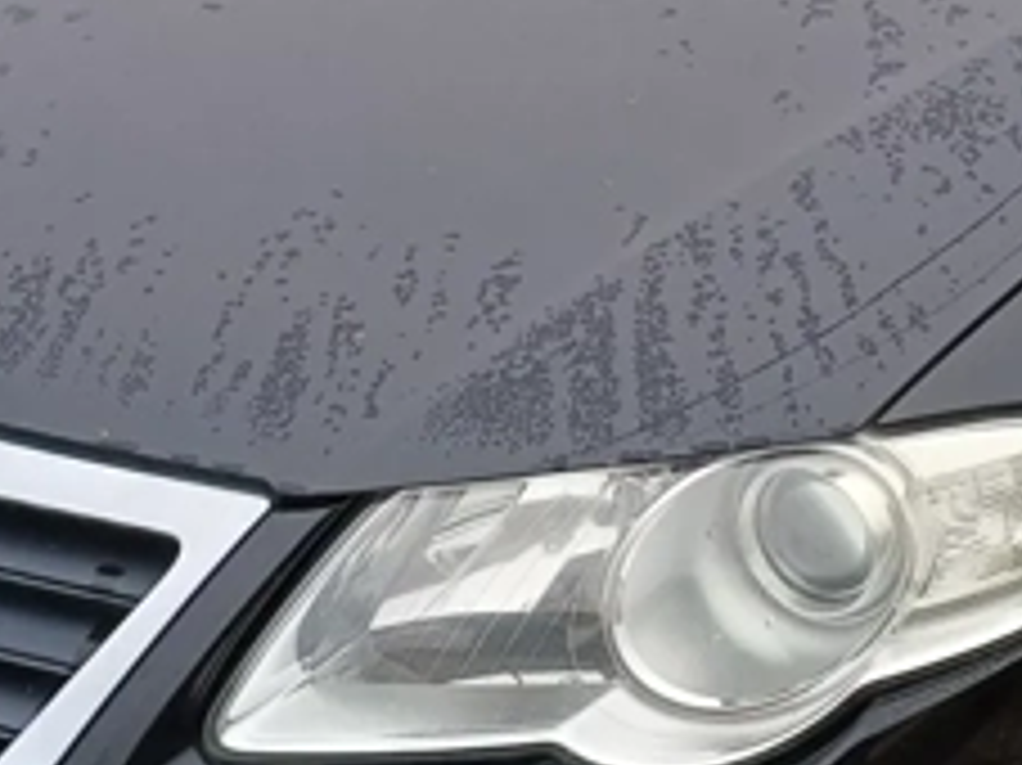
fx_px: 3246
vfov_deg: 13.2
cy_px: -54
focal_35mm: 110
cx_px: 1013
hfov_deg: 17.5
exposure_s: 1/100
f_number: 1.8
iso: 50
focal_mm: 4.65
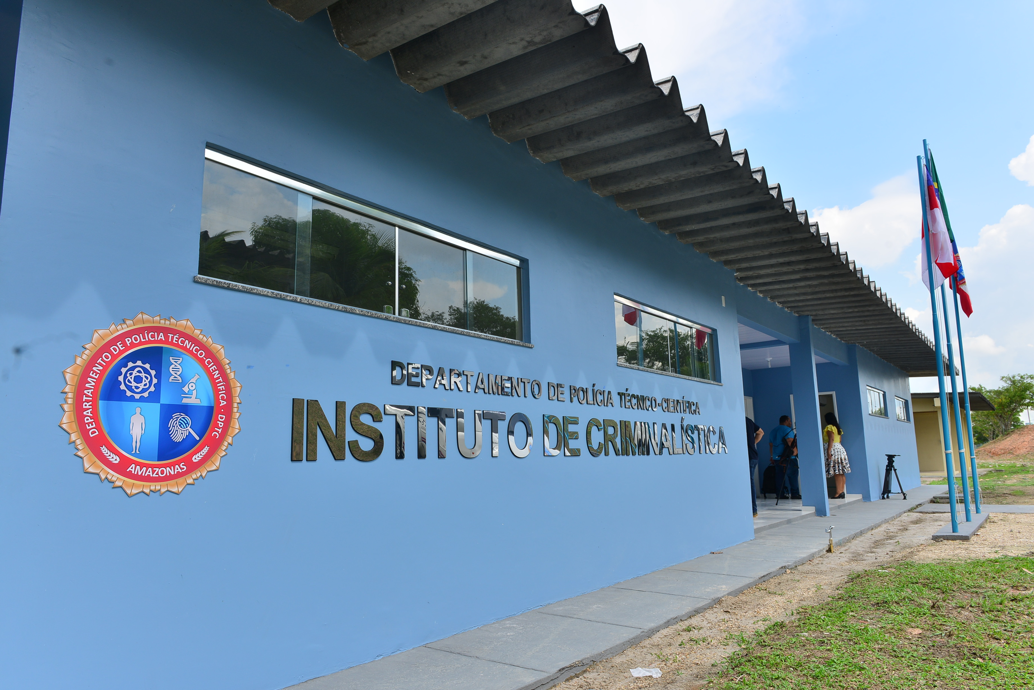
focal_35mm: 24
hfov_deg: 73.7
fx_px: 690
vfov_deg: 53.2
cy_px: 345
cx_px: 517
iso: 160
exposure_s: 1/200
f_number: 7.1
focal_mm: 24
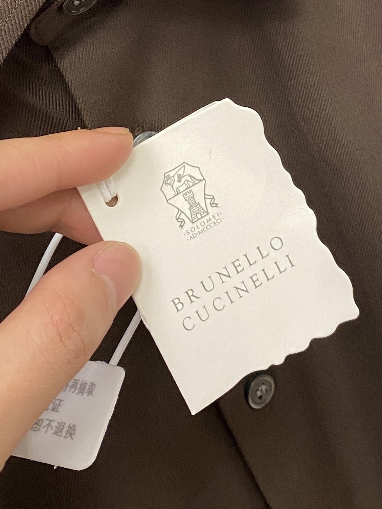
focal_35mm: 27
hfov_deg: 51.4
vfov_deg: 65.3
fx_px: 397
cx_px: 190
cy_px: 251
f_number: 1.8
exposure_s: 1/87
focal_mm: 4.25
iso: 125
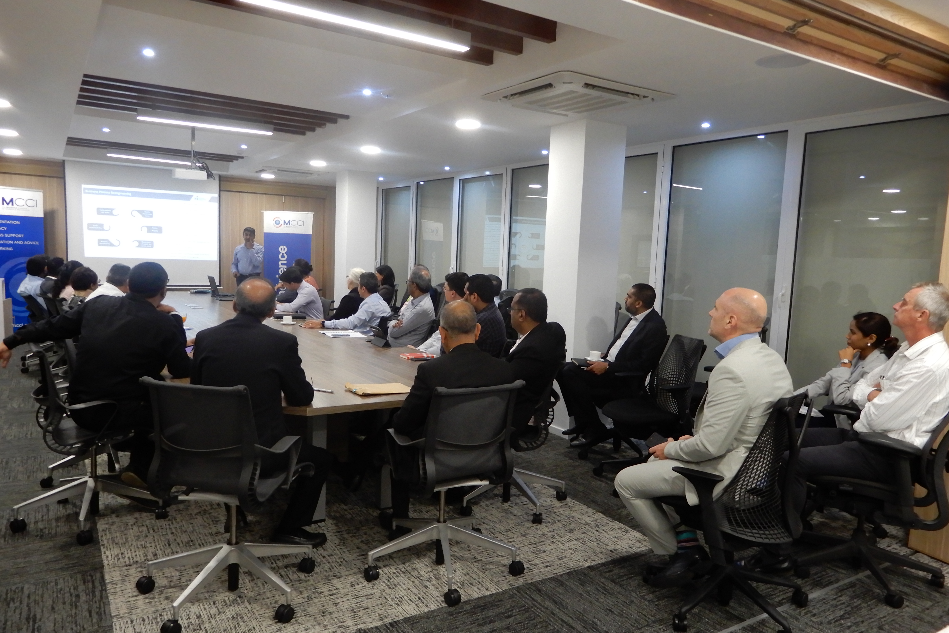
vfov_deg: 51.3
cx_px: 474
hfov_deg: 71.5
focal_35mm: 25
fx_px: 659
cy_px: 327
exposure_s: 1/30
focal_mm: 4.3
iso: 320
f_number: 3.4
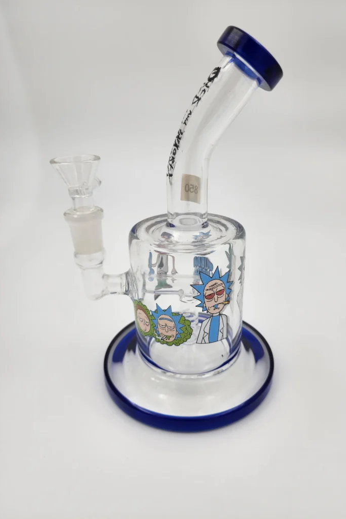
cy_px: 259
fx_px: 346
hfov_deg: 53.0
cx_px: 194
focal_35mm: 24
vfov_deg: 73.8
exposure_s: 1/225
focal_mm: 6.4
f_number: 1.8
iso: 12
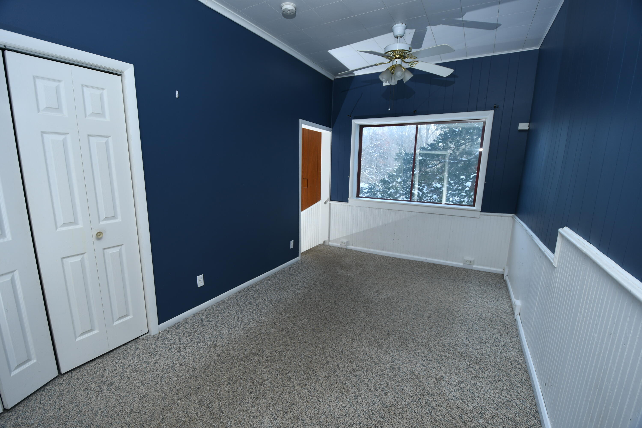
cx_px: 321
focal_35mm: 15
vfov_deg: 77.3
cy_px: 214
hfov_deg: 100.4
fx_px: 267
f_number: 4
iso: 100
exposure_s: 1/50
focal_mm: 10
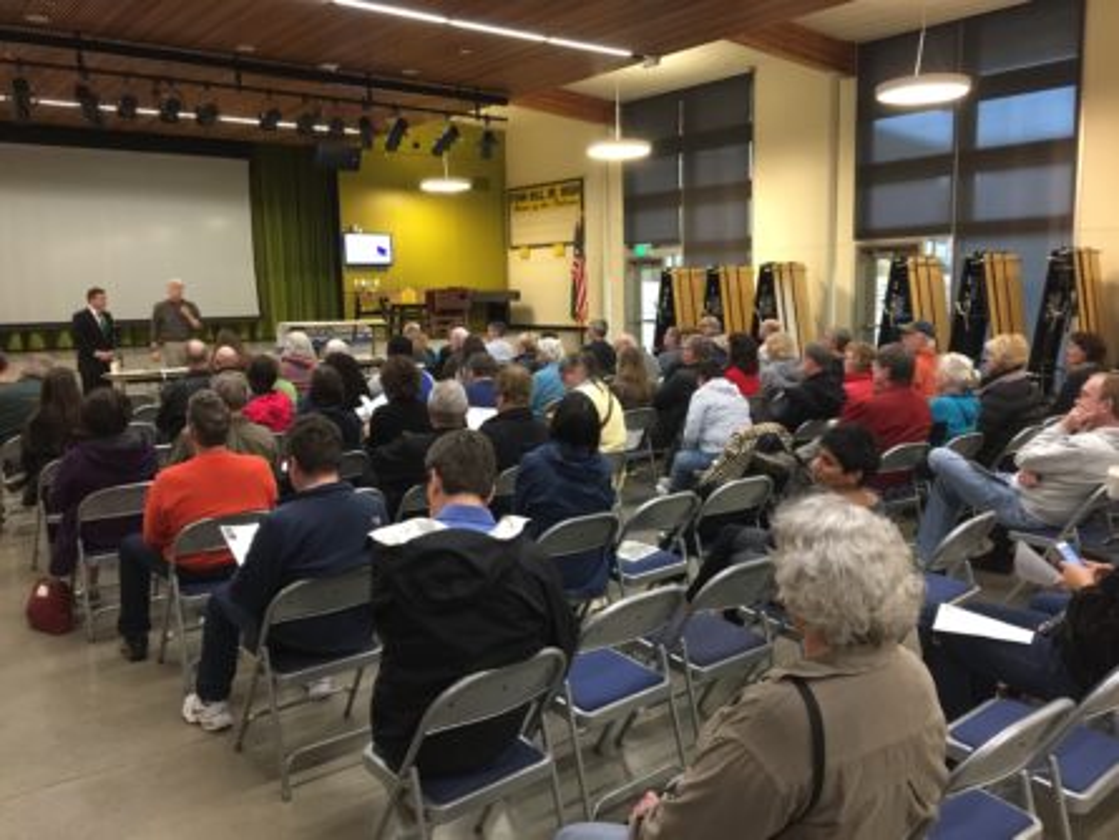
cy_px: 420
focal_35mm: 29
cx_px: 560
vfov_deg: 48.2
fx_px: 938
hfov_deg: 61.6
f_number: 2.2
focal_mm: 4.15
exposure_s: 1/15
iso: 125
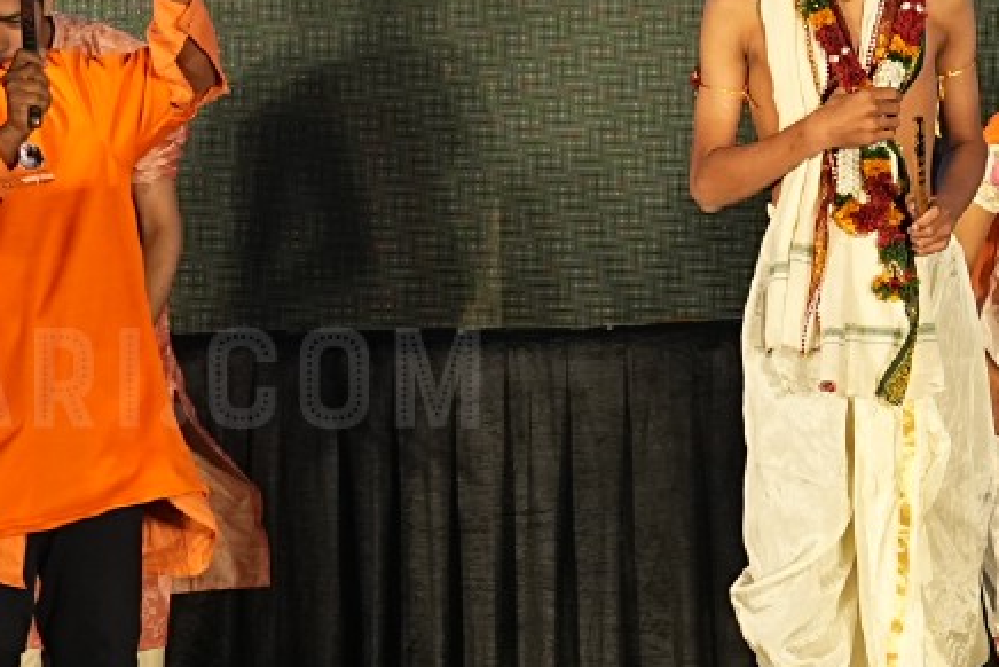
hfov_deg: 7.9
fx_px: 7217
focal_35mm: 260
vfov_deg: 5.3
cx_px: 716
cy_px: 36
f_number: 4
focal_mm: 54
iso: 640
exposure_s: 1/200
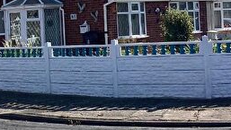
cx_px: 45
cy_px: 17
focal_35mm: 92
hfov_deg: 22.8
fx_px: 564
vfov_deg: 13.1
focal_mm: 3.3
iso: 25
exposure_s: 1/1988
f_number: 2.4
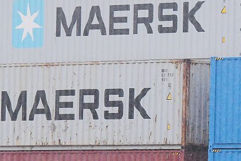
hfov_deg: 3.5
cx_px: 190
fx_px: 3894
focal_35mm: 581
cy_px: 134
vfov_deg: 2.4
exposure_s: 1/2000
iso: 1600
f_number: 4
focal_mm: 135
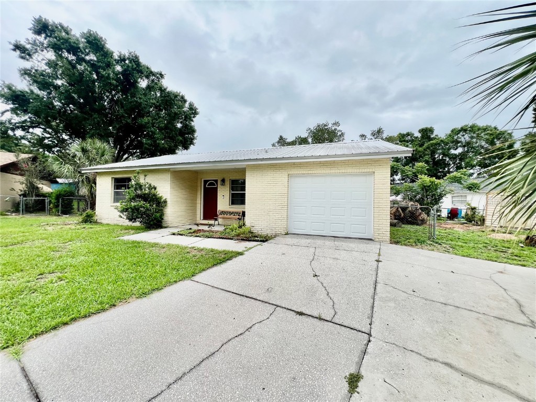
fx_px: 201
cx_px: 268
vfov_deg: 89.9
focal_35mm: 13
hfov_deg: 106.2
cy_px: 201
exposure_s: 1/1014
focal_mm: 1.57
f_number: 1.8
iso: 32
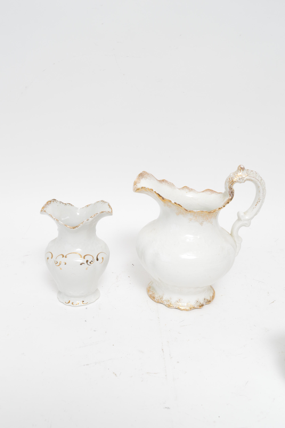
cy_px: 214
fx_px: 410
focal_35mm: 34
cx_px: 142
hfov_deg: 38.3
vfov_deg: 55.1
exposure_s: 1/80
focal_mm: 23
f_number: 9
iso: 400
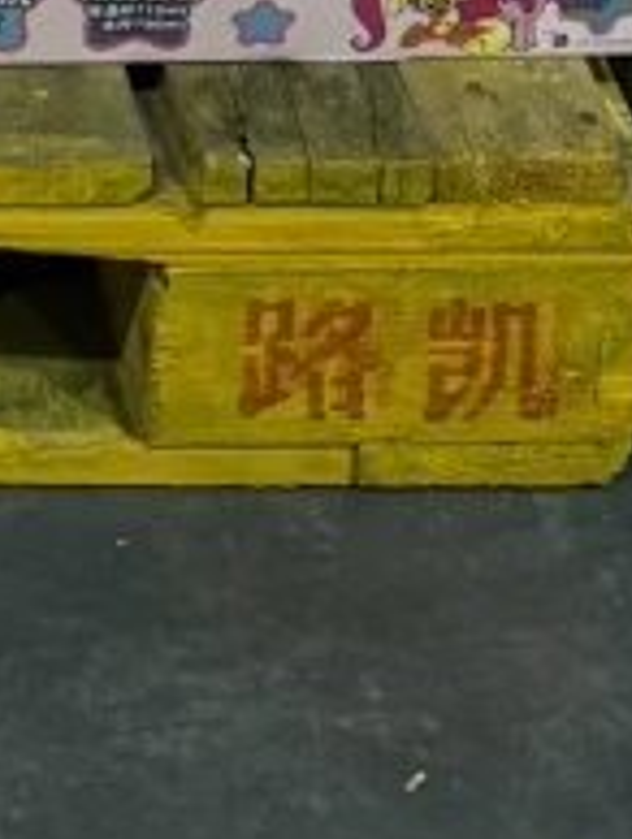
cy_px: -2149
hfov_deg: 7.7
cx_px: -939
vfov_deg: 8.2
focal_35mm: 178
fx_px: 4324
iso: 160
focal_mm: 6.76
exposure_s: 1/121
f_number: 1.78
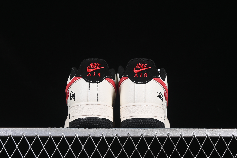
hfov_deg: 27.0
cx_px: 118
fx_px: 494
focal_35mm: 75
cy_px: 79
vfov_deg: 18.2
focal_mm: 50
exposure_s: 1/80
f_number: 7.1
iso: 160
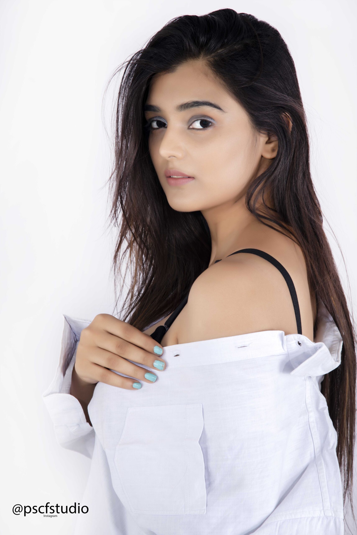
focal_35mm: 120
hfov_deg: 11.4
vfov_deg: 17.1
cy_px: 268
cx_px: 178
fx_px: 1785
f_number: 9
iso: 50
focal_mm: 120
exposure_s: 1/200
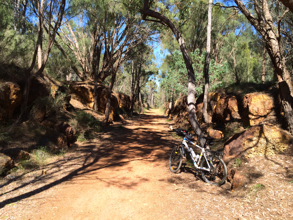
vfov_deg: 46.8
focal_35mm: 30
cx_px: 146
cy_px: 110
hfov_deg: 60.0
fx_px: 254
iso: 32
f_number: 2.2
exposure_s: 1/720
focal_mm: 4.12
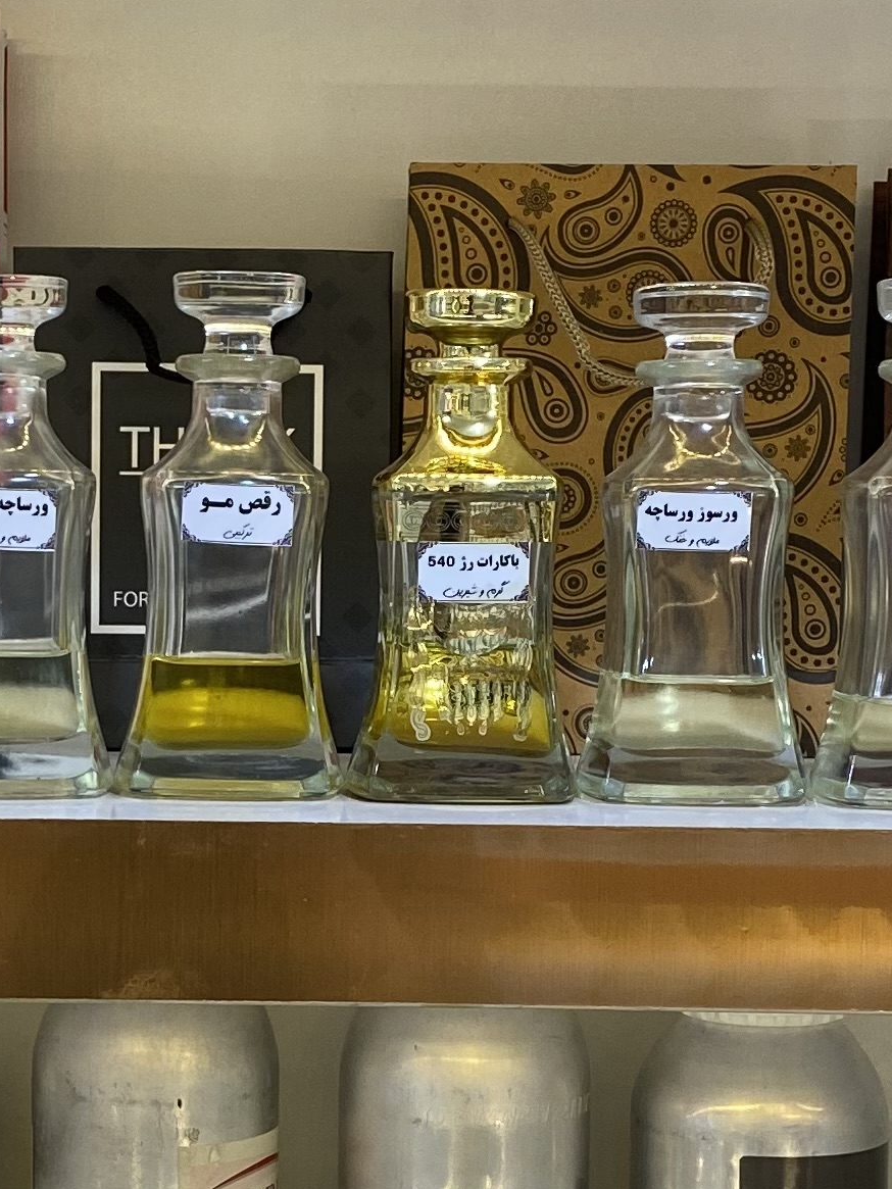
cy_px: 826
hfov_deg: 16.3
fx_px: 3092
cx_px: 214
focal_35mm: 90
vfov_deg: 21.7
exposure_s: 1/100
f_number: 1.8
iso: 80
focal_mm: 4.25
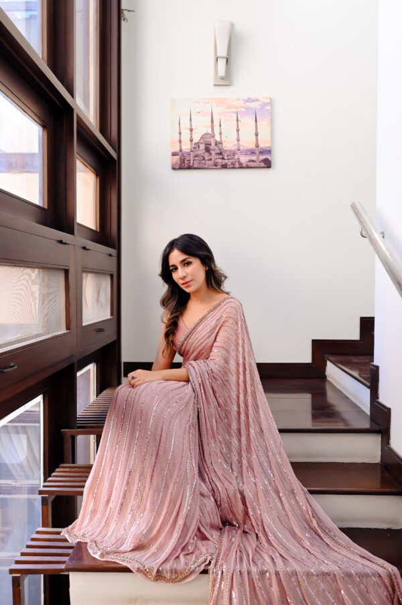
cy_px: 302
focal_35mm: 35
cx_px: 201
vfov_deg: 54.5
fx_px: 587
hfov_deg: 37.8
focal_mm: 35
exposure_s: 1/320
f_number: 4
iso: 800
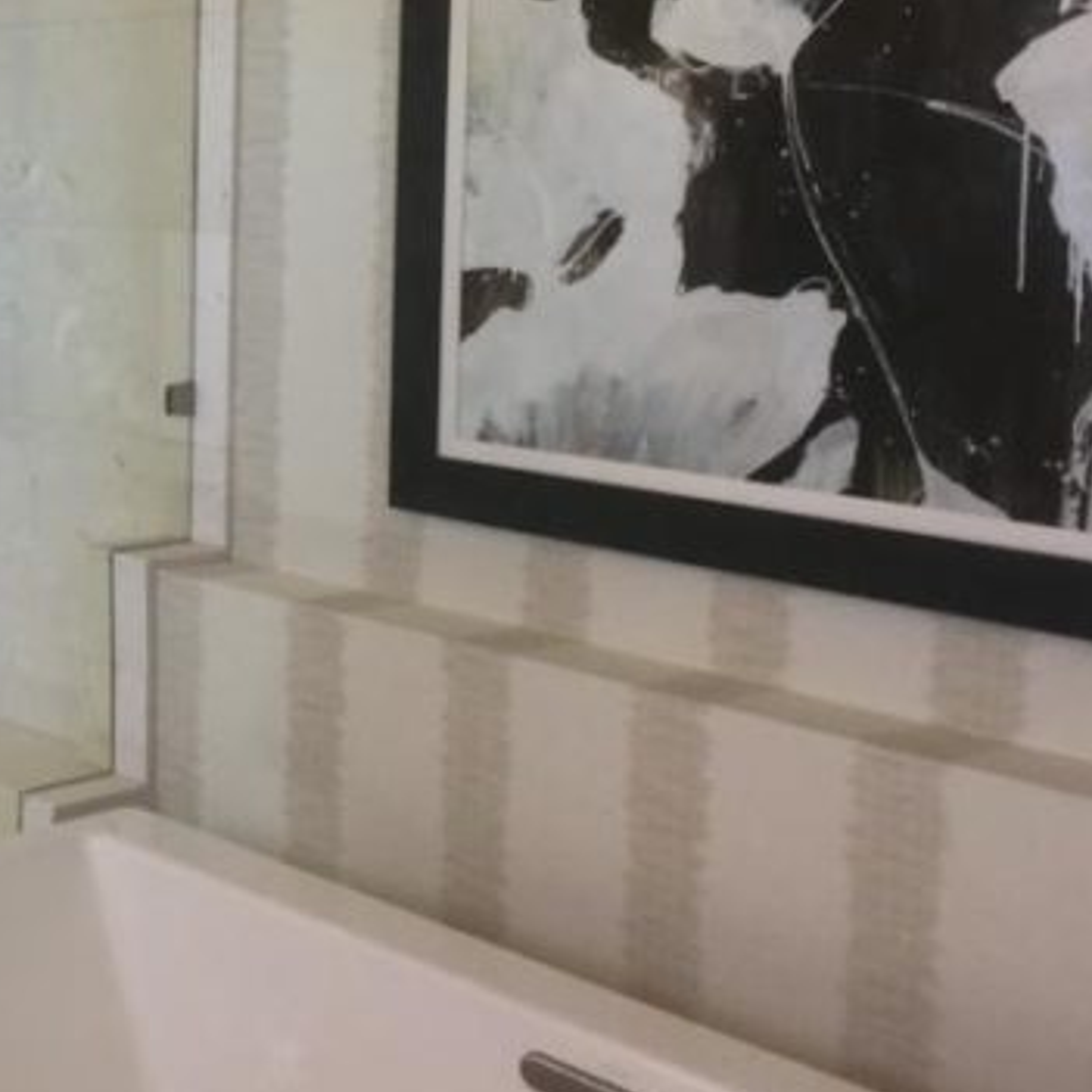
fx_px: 2141
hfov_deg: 27.3
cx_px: 50
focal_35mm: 60
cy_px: 367
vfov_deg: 28.4
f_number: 2.4
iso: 32
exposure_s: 1/30
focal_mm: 3.3
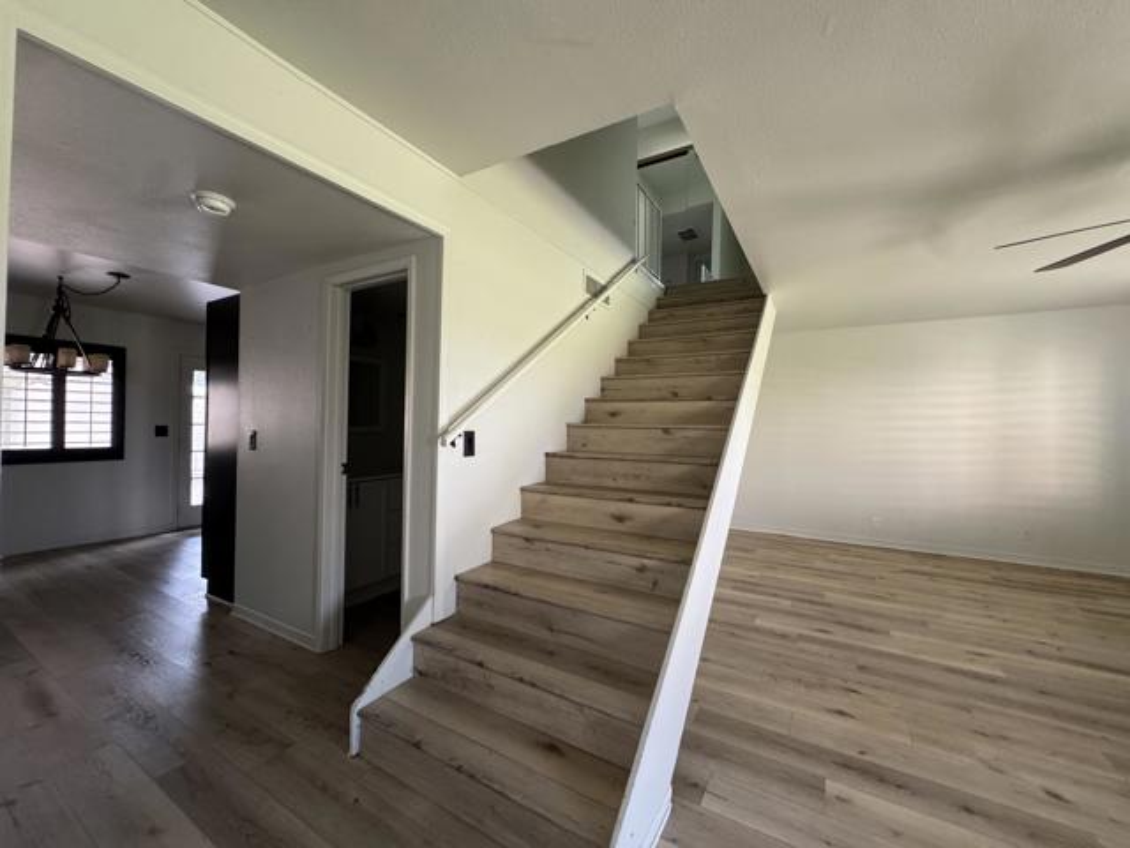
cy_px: 424
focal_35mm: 14
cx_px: 565
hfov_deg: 102.1
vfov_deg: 85.7
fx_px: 457
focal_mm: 2.22
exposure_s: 1/60
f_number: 2.2
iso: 320
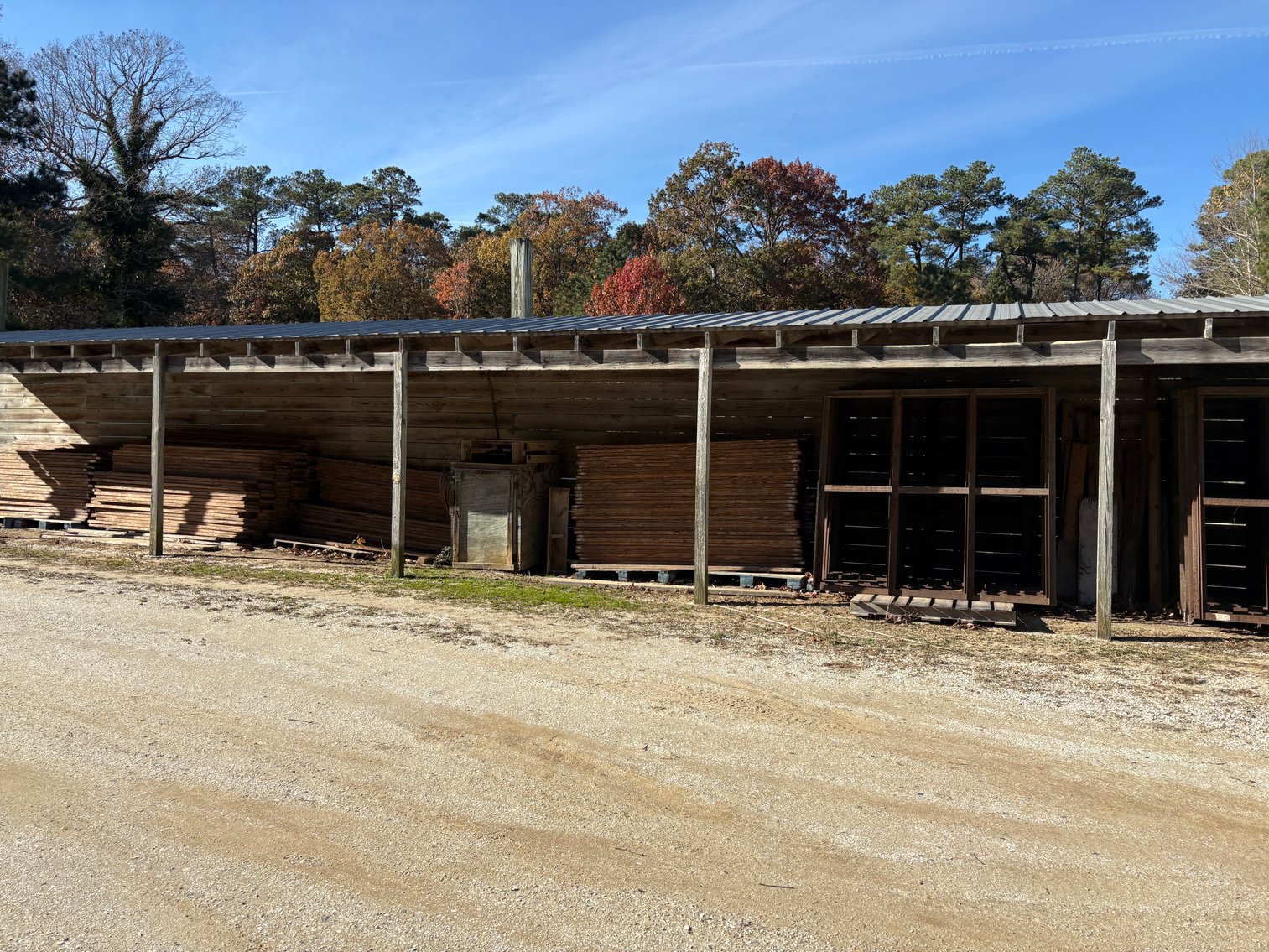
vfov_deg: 53.1
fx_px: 953
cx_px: 634
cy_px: 476
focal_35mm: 26
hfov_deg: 67.3
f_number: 1.6
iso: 50
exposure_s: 1/2865
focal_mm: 5.96
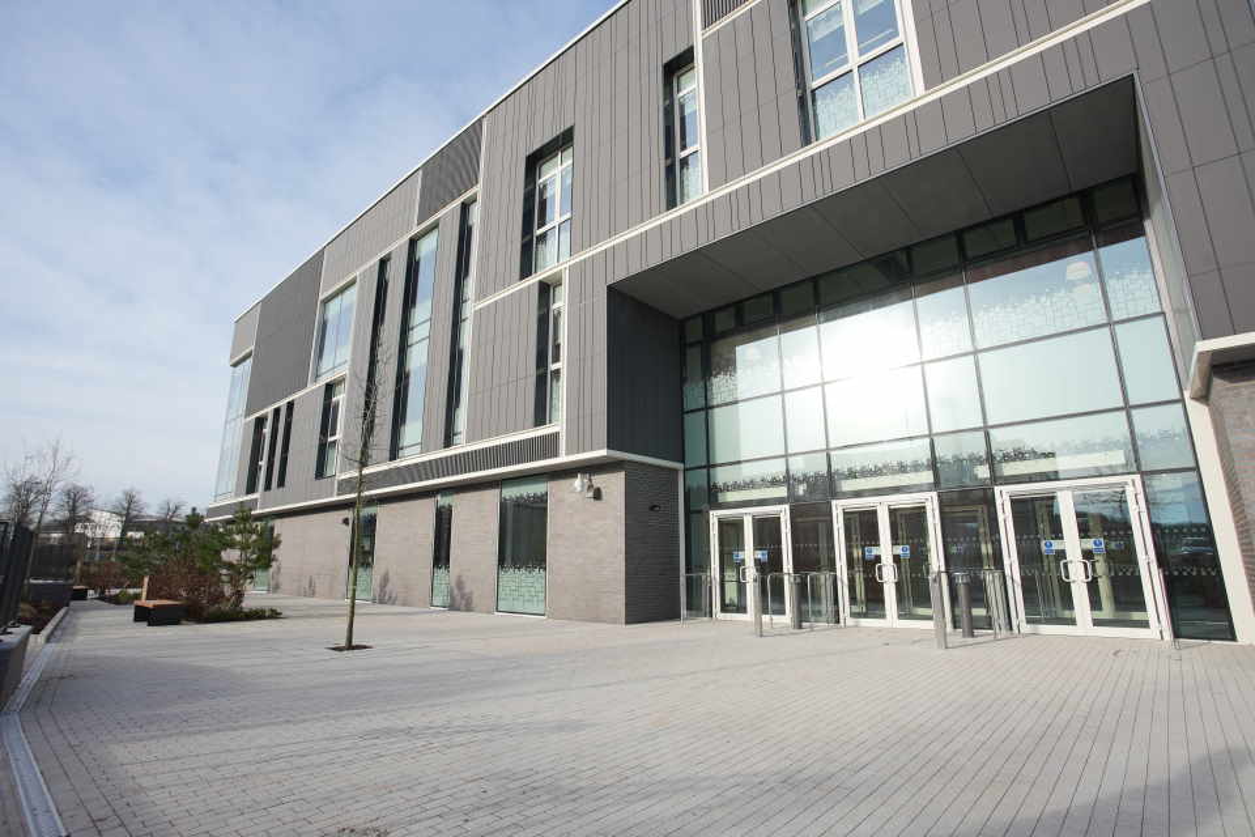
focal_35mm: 17
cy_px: 418
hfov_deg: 93.3
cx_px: 628
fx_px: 593
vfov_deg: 70.4
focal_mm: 17
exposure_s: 1/100
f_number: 9
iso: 80
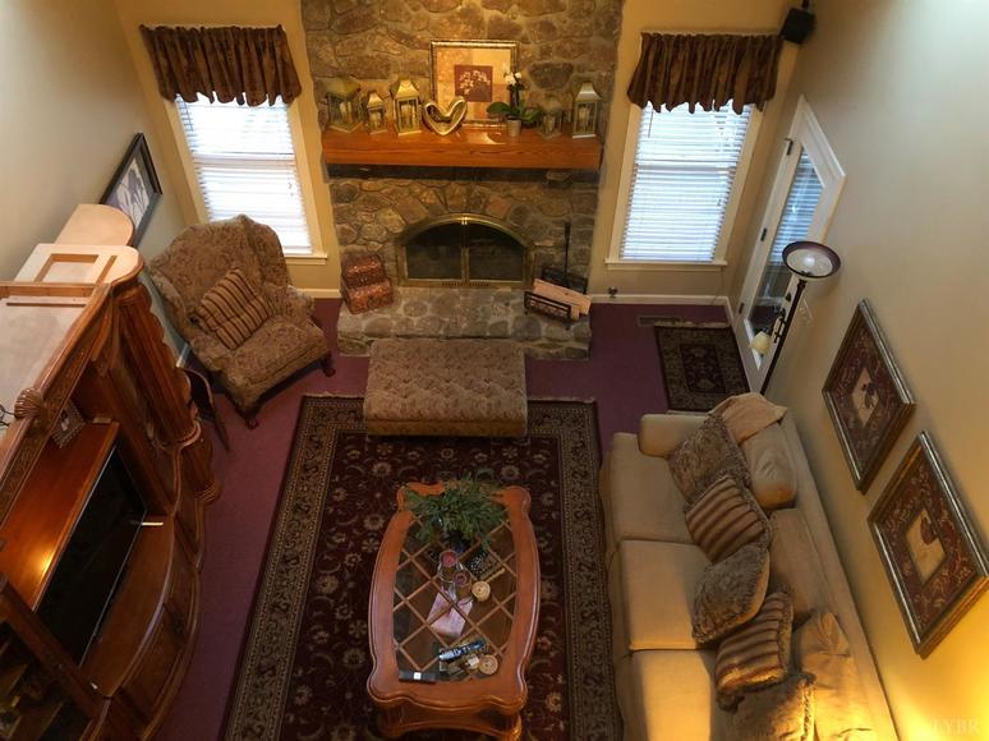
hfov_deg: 63.5
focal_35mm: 28
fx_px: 800
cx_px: 494
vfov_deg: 49.7
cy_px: 370
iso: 125
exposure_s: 1/4
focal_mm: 3.99
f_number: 1.8
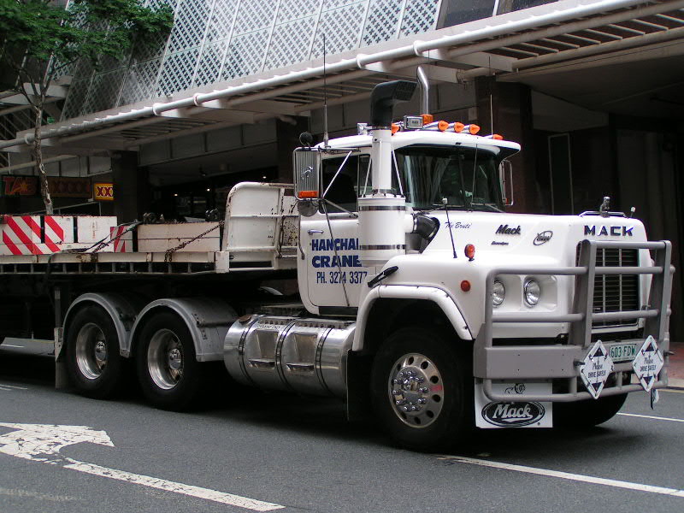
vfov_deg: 23.3
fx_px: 1245
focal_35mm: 63
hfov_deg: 30.7
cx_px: 342
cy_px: 256
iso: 50
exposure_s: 1/100
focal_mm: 9.7
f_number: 4
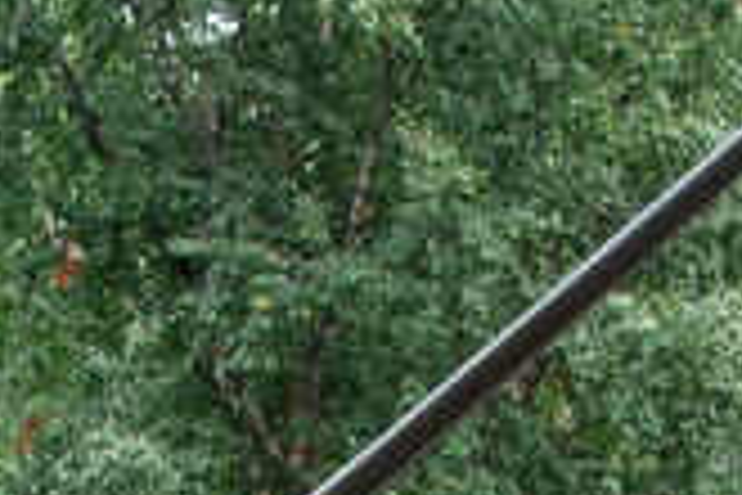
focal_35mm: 204
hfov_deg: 9.9
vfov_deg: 6.7
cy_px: 578
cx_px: -220
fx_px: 4204
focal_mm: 28
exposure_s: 1/60
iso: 200
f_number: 4
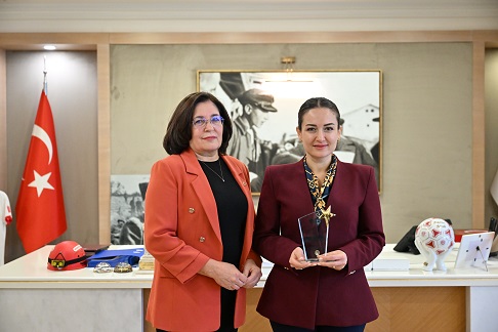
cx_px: 249
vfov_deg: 29.2
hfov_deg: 42.7
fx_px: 636
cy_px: 166
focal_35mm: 46
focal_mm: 46
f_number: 3.2
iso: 4000
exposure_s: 1/320
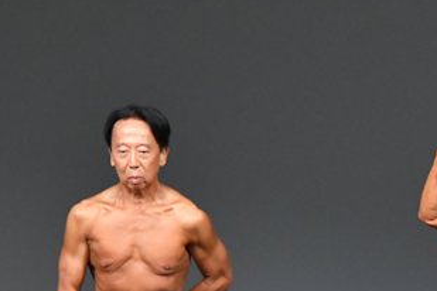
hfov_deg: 2.6
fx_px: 9589
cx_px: 411
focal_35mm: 790
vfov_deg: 1.7
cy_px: 349
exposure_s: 1/400
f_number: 5.6
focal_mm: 210
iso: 5000
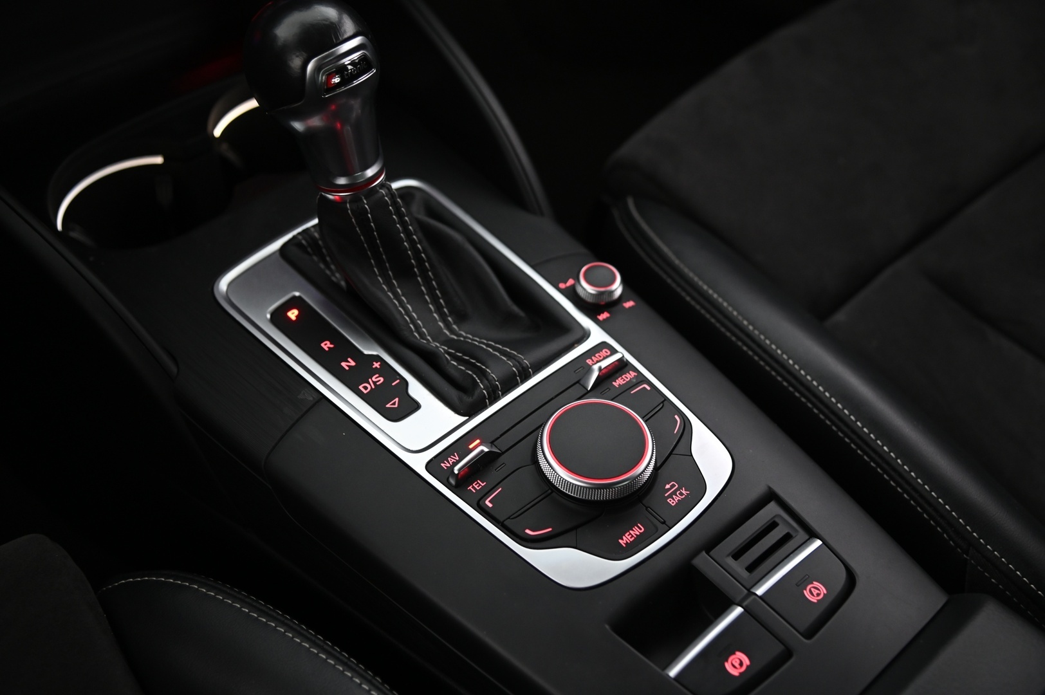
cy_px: 348
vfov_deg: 29.2
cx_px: 522
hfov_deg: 42.8
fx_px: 1334
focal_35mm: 46
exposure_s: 1/15
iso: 2000
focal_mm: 46
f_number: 4
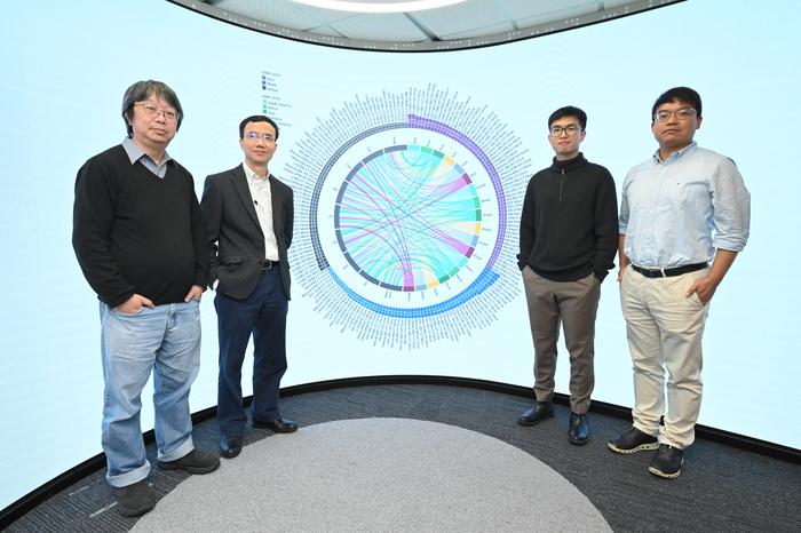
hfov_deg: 88.5
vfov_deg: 65.9
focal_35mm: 18
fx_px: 411
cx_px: 400
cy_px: 266
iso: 4000
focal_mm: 18.5
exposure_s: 1/200
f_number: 6.3
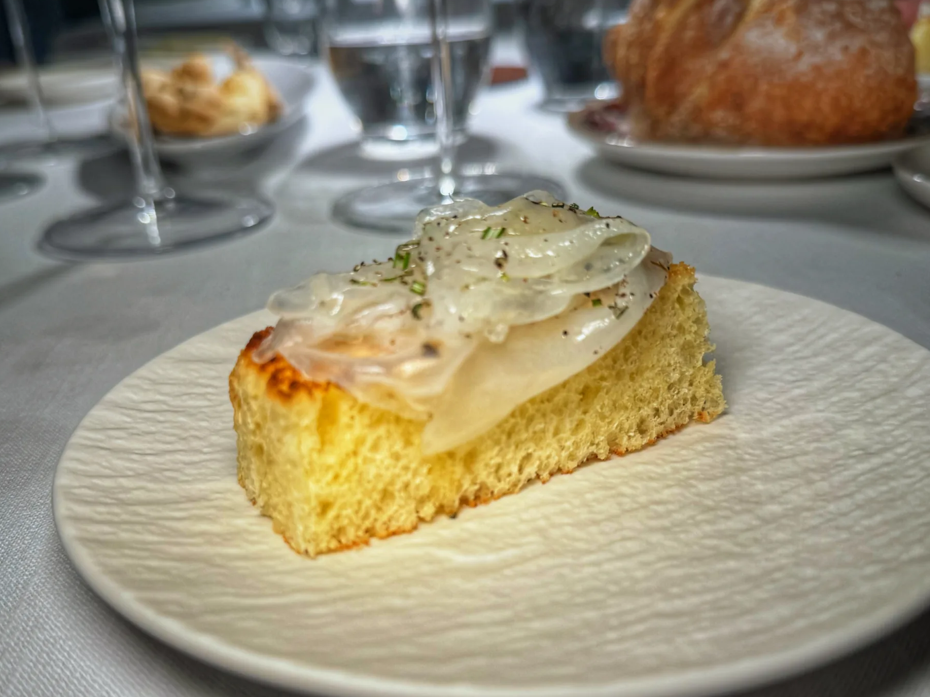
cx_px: 439
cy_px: 421
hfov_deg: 53.9
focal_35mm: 34
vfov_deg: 41.6
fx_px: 913
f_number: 1.78
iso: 64
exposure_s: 1/100
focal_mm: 6.76
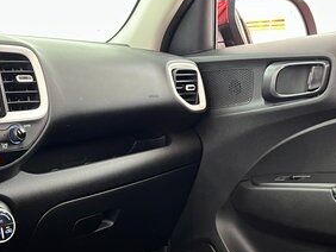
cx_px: 162
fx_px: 573
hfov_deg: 32.7
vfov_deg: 24.0
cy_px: 239
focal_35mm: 59
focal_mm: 5.1
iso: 640
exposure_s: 1/30
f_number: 1.6
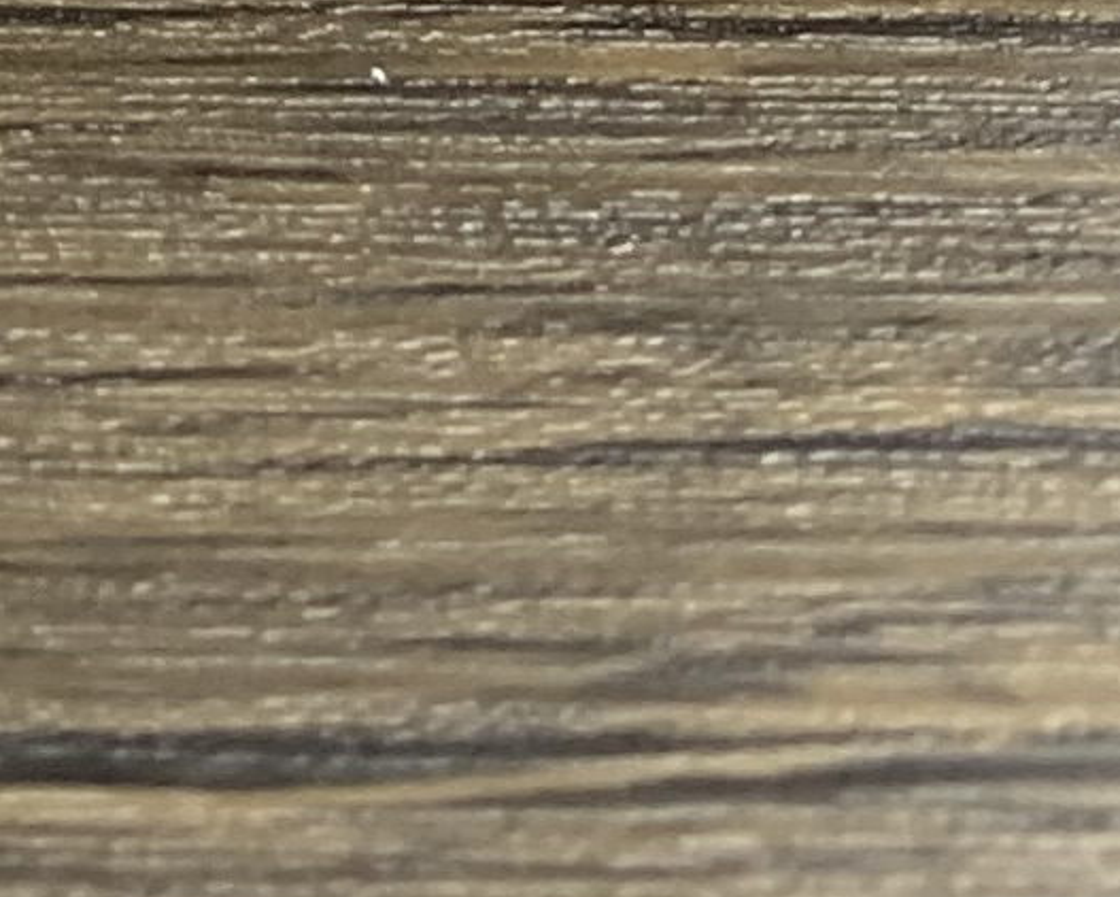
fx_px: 6433
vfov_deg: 6.2
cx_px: -1313
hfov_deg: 9.2
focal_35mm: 194
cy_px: -3057
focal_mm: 4.25
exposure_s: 1/121
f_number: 1.8
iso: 64
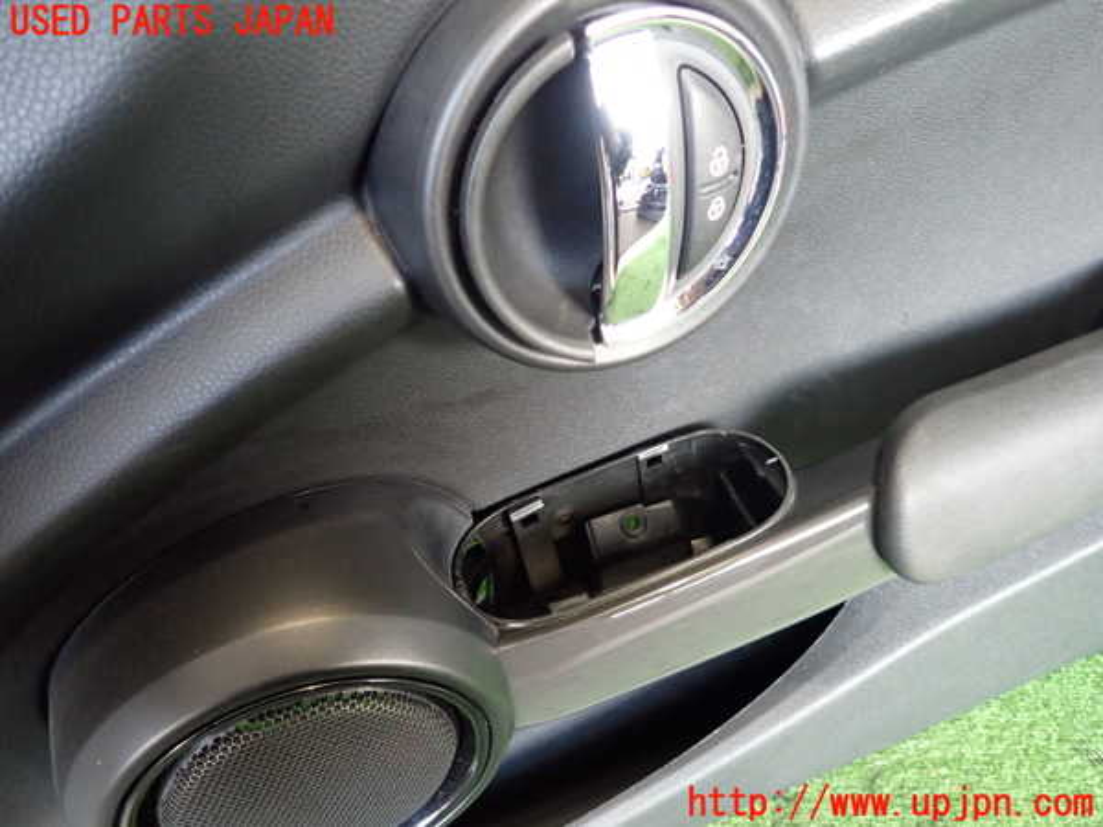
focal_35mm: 25
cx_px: 552
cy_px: 414
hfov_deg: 69.4
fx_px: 797
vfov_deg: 54.9
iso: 500
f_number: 2
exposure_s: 1/30
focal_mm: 4.5
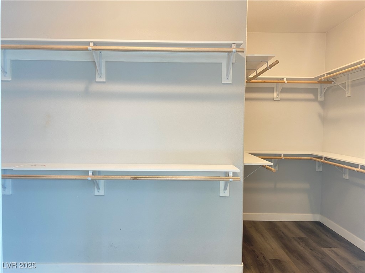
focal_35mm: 26
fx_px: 274
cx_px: 182
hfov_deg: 67.3
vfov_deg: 53.1
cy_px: 136
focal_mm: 4.25
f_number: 1.8
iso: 100
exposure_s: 1/60
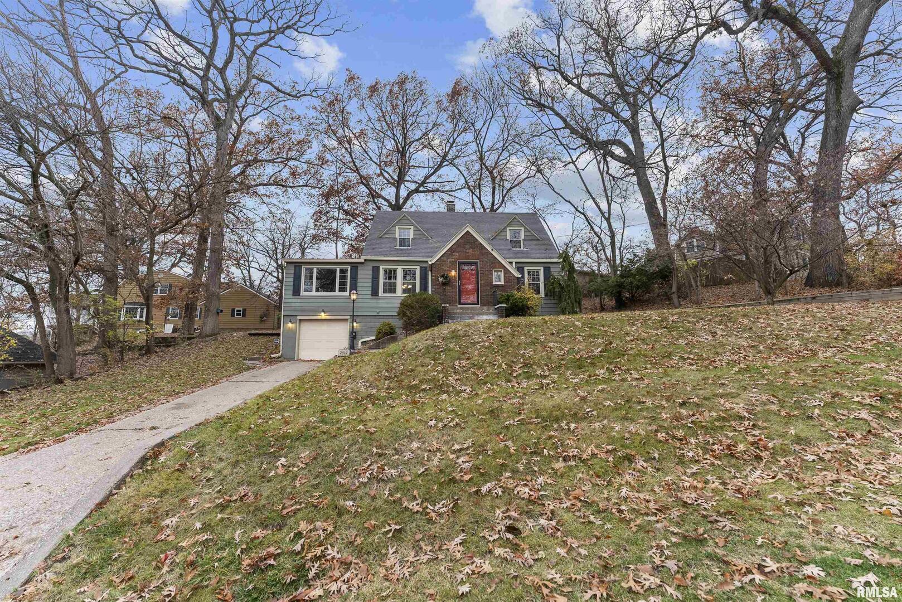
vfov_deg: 81.3
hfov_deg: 104.2
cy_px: 301
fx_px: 351
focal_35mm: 14
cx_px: 451
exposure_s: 1/25
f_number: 4.5
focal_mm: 14
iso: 320
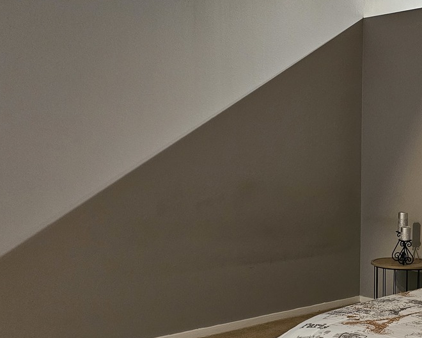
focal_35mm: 49
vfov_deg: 30.6
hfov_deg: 34.9
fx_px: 612
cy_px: 225
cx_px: 410
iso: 500
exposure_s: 1/24
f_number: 1.7
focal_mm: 6.3
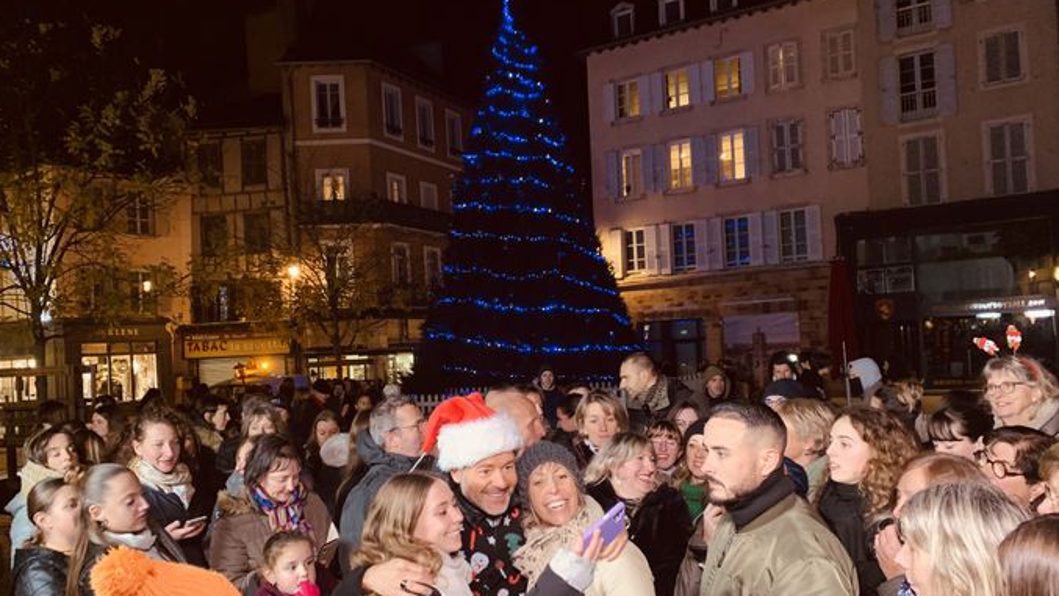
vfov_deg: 40.1
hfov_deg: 66.1
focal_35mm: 29
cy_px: 338
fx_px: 814
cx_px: 519
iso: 200
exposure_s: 1/50
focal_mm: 4.25
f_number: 1.8
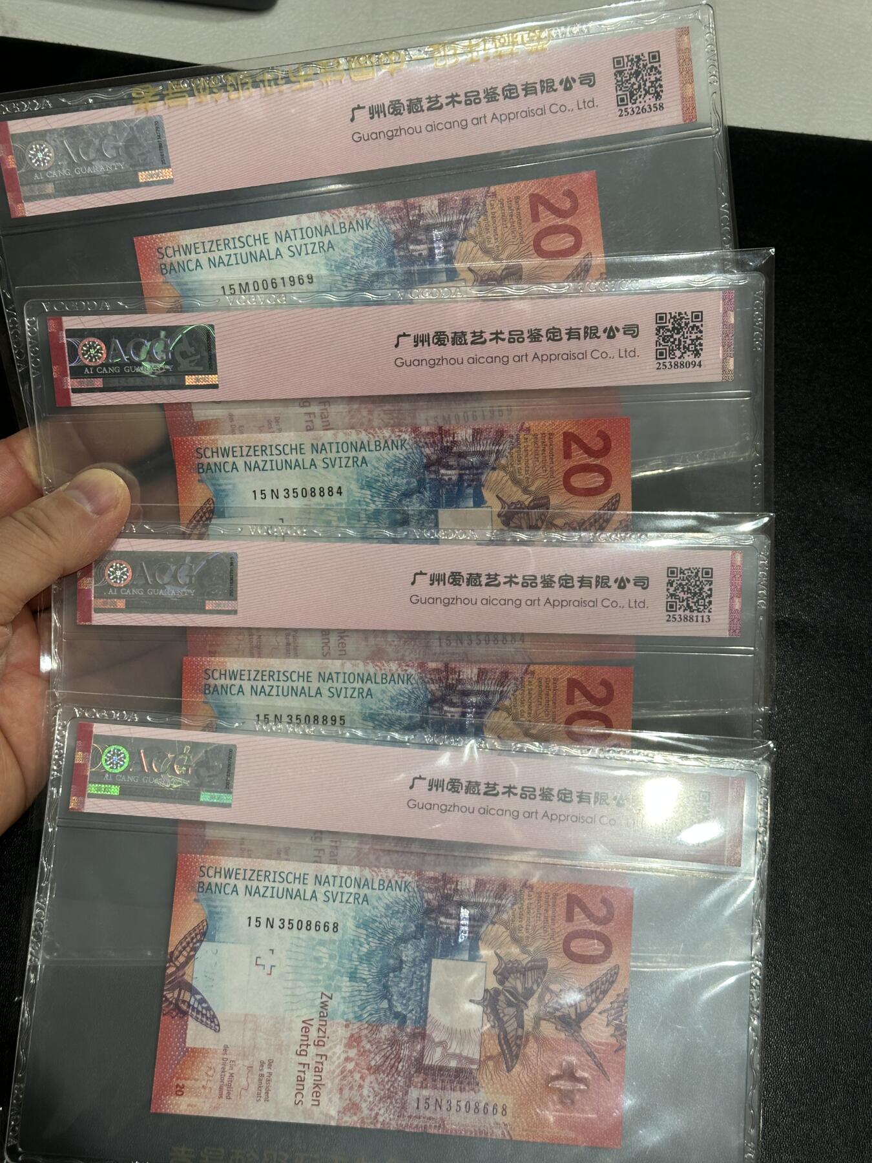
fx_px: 1612
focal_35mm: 48
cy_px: 582
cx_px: 436
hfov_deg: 30.3
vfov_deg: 39.7
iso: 64
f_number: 1.78
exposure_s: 1/50
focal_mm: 6.86
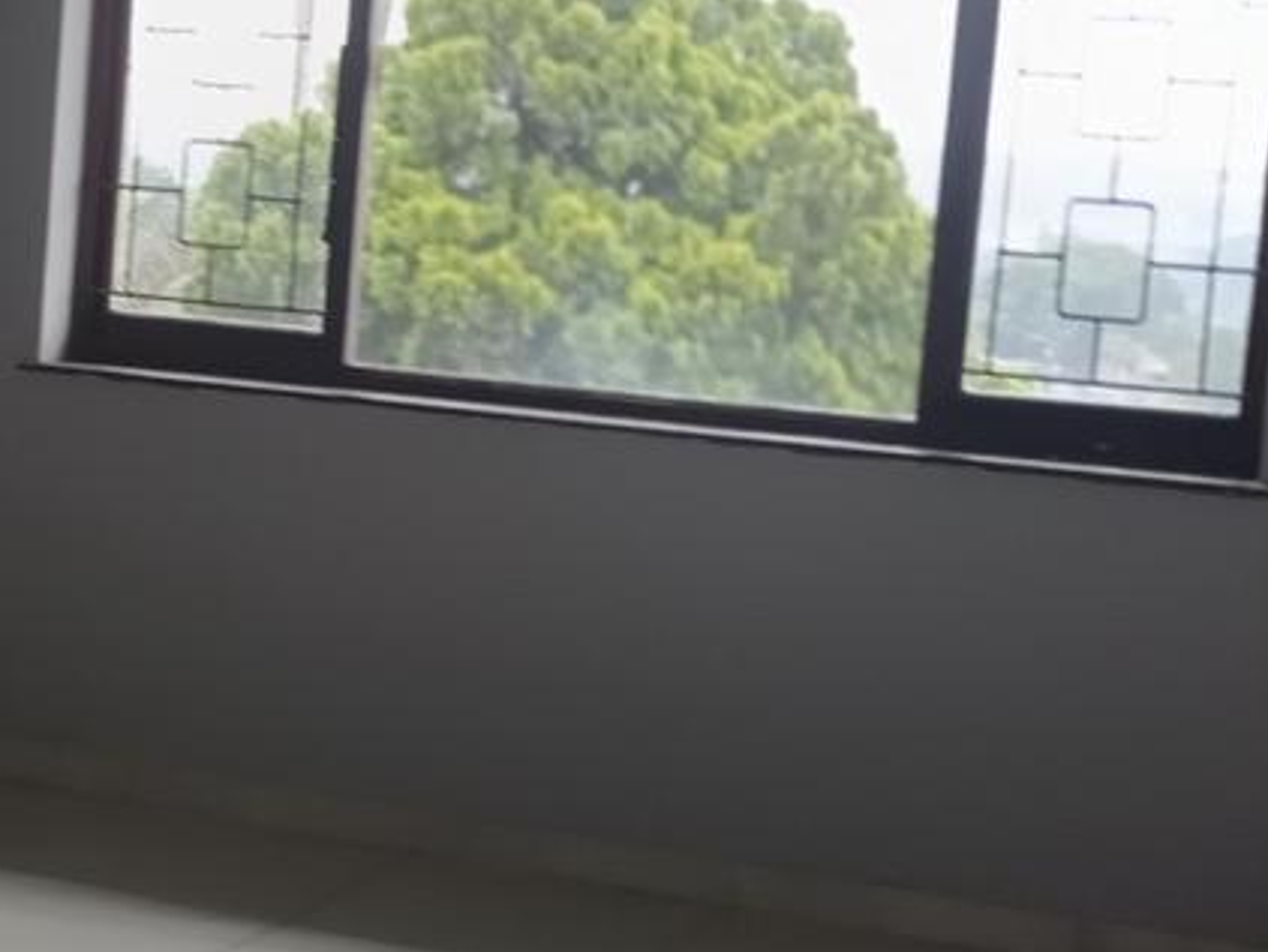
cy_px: 417
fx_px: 3262
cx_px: 96
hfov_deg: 21.4
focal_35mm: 89
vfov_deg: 16.6
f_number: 4.5
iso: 160
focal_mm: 7.08
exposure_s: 1/100
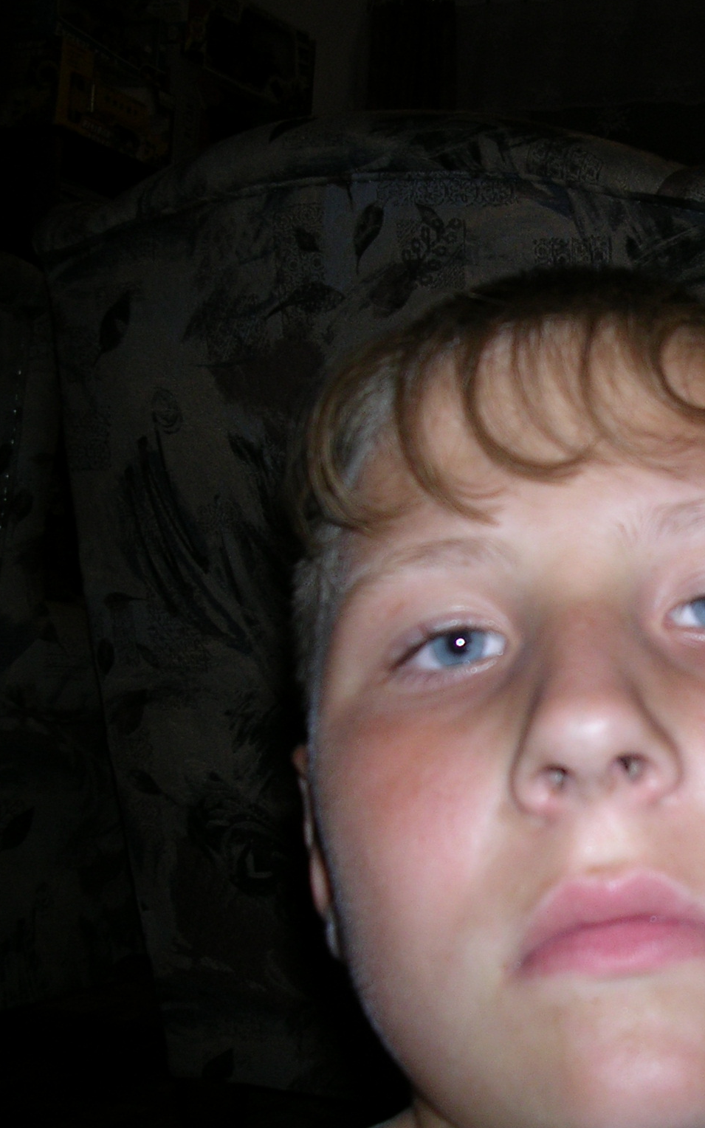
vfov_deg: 37.5
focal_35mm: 54
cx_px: 736
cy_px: 565
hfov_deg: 22.8
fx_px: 1660
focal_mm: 5.8
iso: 50
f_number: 2.8
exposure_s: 1/60.1
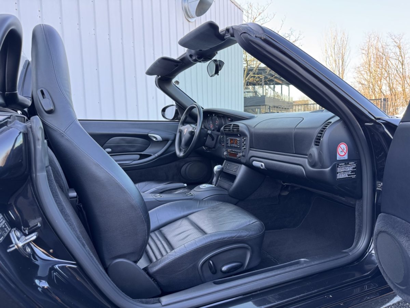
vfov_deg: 56.8
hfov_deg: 71.6
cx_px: 205
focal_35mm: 24
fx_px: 284
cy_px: 154
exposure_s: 1/121
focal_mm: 6.76
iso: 160
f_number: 1.78
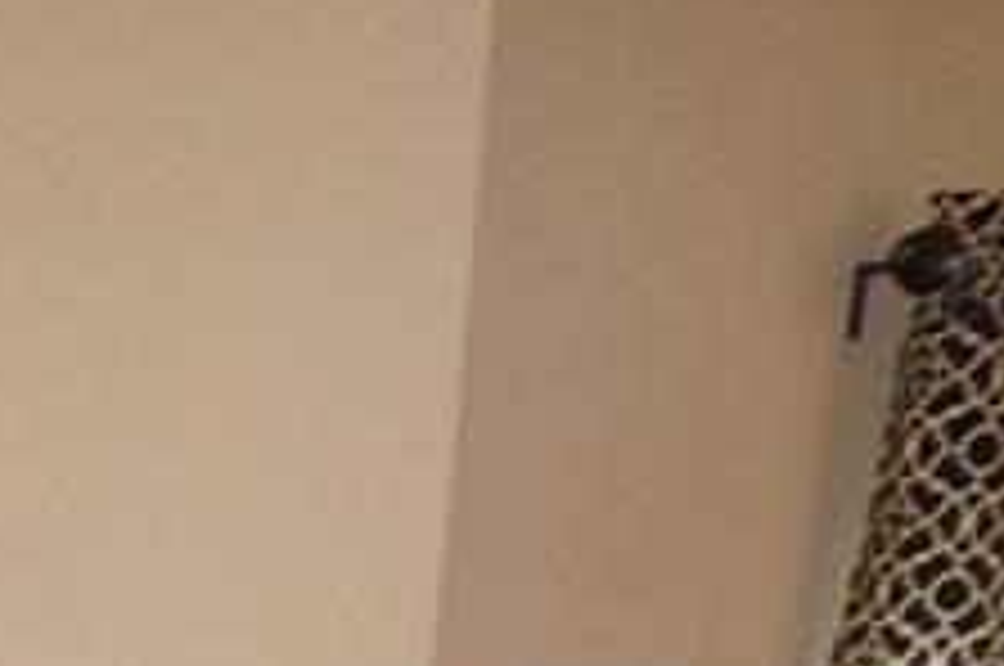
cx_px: -2193
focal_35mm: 172
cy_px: 2254
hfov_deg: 9.1
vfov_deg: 6.9
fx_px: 4790
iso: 500
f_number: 4
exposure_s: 1/160
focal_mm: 16
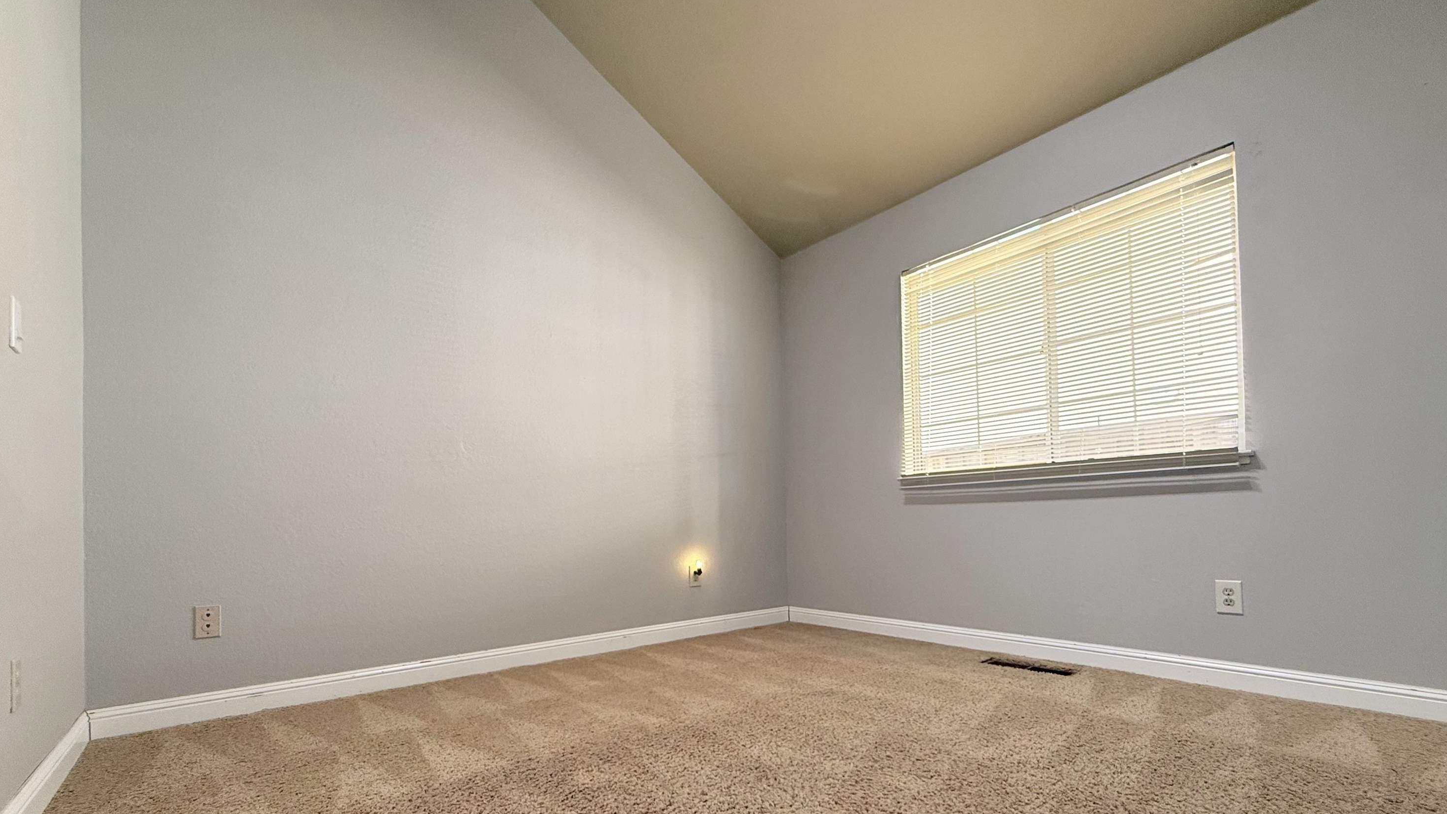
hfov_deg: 99.3
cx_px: 754
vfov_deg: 66.1
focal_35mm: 16
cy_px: 510
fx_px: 614
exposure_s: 1/120
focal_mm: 2.22
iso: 160
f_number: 2.2
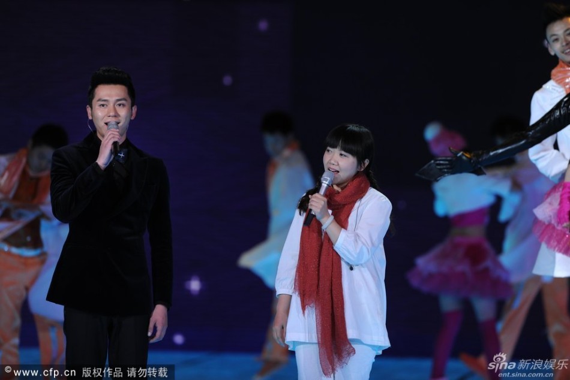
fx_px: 4751
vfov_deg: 4.6
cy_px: 190
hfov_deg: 6.9
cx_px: 285
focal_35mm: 300
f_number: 3.5
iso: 500
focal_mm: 300
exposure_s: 1/320
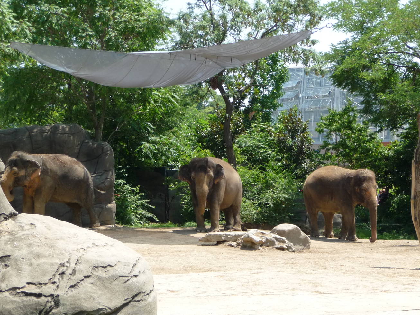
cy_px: 177
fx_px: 1323
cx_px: 232
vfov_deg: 13.6
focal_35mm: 109
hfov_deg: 18.0
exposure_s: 1/500
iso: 200
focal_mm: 15.2
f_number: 4.7
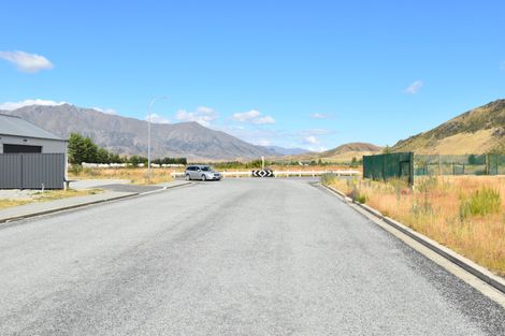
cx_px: 252
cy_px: 168
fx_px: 505
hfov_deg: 53.1
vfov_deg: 36.8
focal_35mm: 36
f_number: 10
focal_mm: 24
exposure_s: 1/400
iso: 200
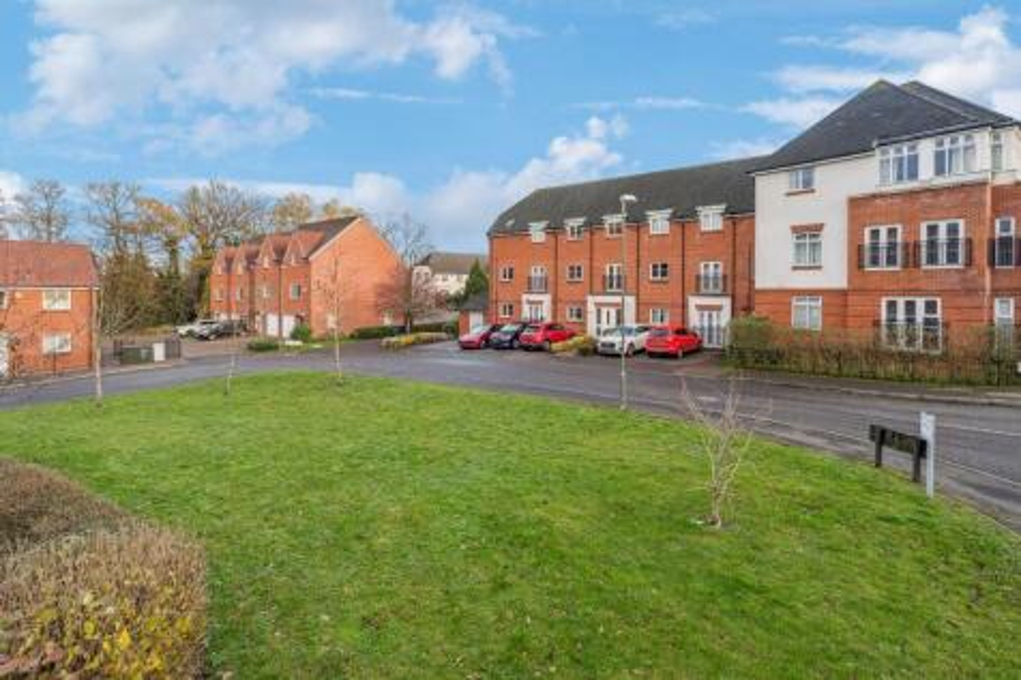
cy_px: 340
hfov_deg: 96.8
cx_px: 510
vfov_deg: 73.7
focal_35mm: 16
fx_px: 454
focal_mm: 16
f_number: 8
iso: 320
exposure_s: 1/100
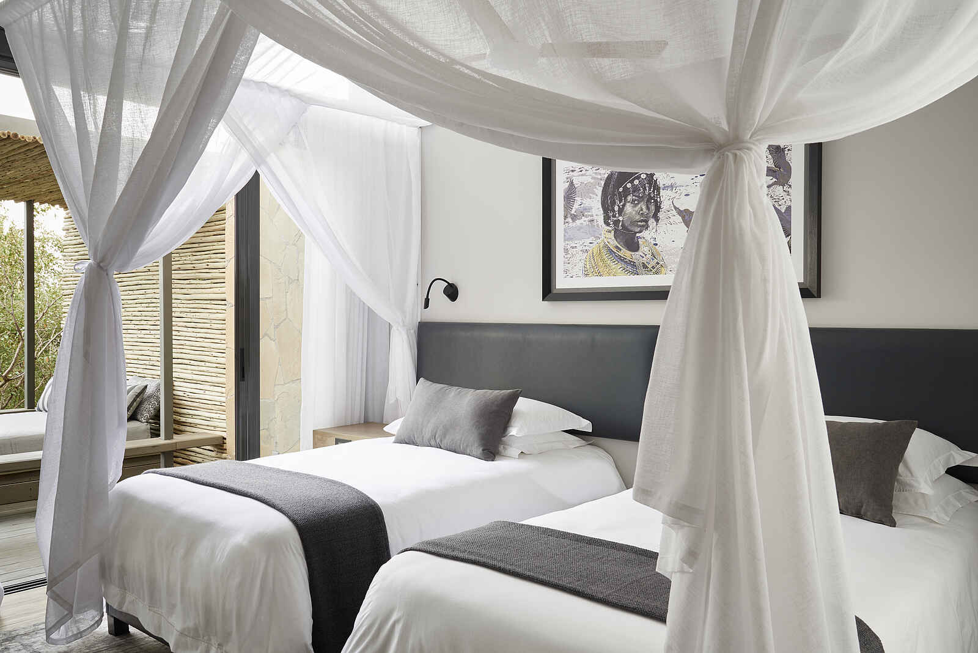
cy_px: 326
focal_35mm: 29
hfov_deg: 63.6
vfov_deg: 45.0
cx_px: 489
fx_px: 788
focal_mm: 29
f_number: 11
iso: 100
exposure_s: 1.5
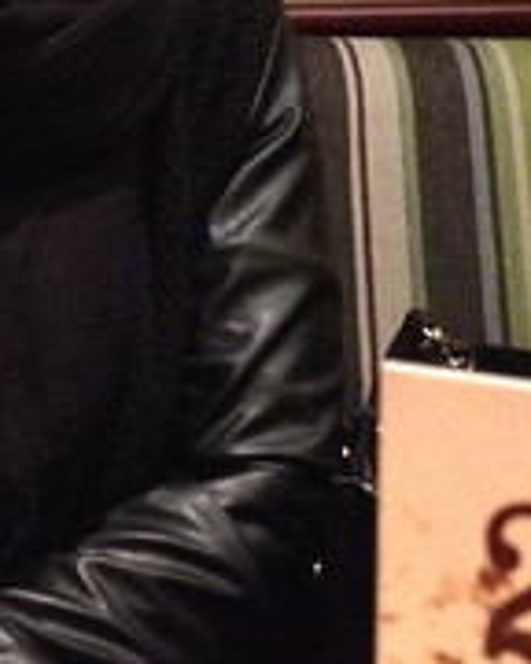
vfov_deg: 20.0
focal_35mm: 95
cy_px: 173
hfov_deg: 15.7
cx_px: -87
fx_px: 1866
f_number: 2.4
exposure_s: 1/15
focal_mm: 4.28
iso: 640
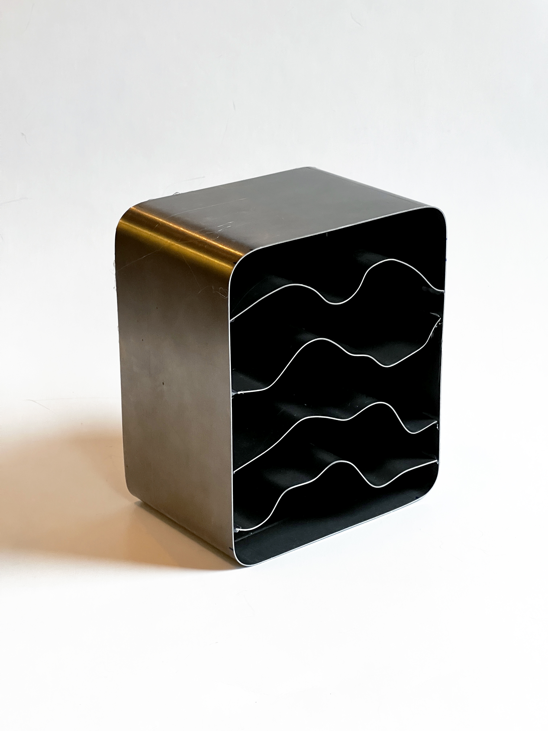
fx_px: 1625
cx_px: 274
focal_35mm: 77
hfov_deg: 19.1
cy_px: 366
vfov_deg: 25.3
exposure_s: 1/60
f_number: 2.8
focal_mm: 9
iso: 200
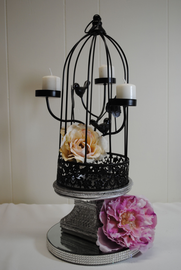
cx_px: 90
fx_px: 293
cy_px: 135
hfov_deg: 34.3
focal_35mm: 39
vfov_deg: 49.5
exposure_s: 1/40
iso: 200
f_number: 4.2
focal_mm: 26
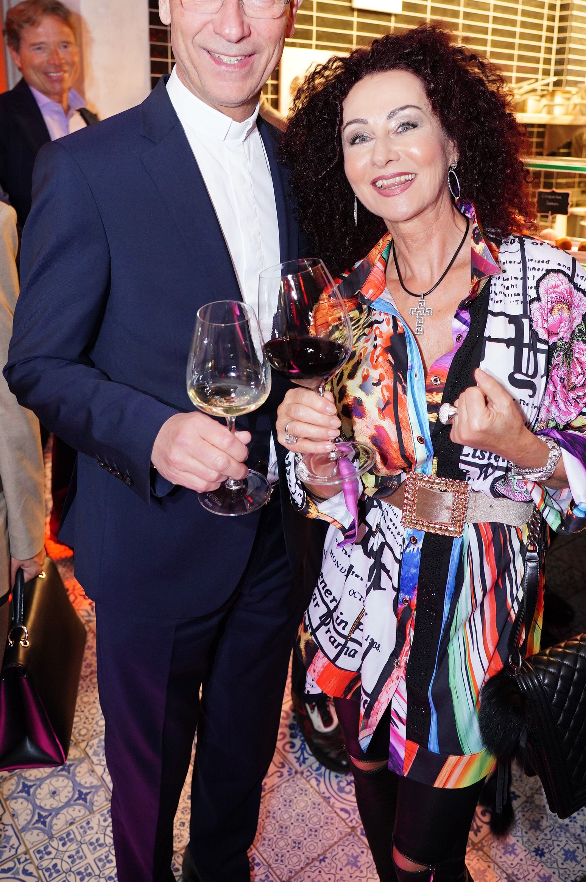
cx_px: 325
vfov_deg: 59.5
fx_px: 758
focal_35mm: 31
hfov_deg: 42.2
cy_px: 326
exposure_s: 1/40
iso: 2500
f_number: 4
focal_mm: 24
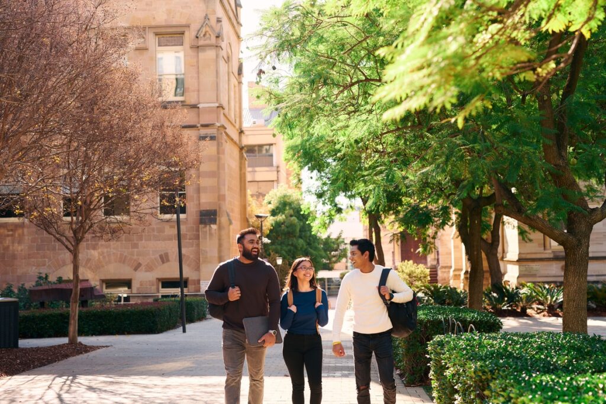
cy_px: 202
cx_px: 303
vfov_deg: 27.0
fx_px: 842
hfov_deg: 39.6
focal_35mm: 50
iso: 80
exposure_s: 1/250
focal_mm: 50
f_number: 4
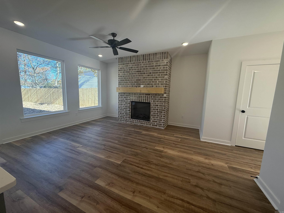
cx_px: 142
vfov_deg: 85.7
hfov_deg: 102.1
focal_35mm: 14
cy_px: 106
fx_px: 115
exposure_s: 1/120
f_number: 2.2
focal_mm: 2.22
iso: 50
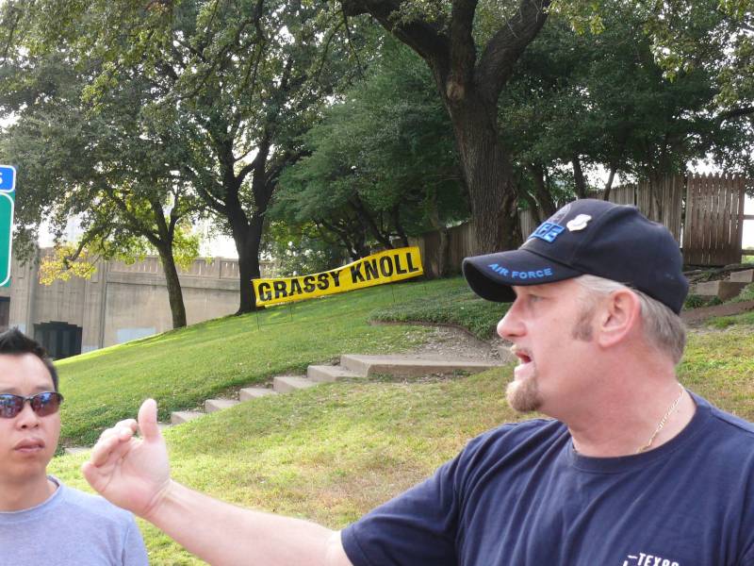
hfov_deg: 30.3
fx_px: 1394
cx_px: 377
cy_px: 283
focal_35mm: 64
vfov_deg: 22.9
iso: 100
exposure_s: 1/100
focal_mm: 10.5
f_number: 4
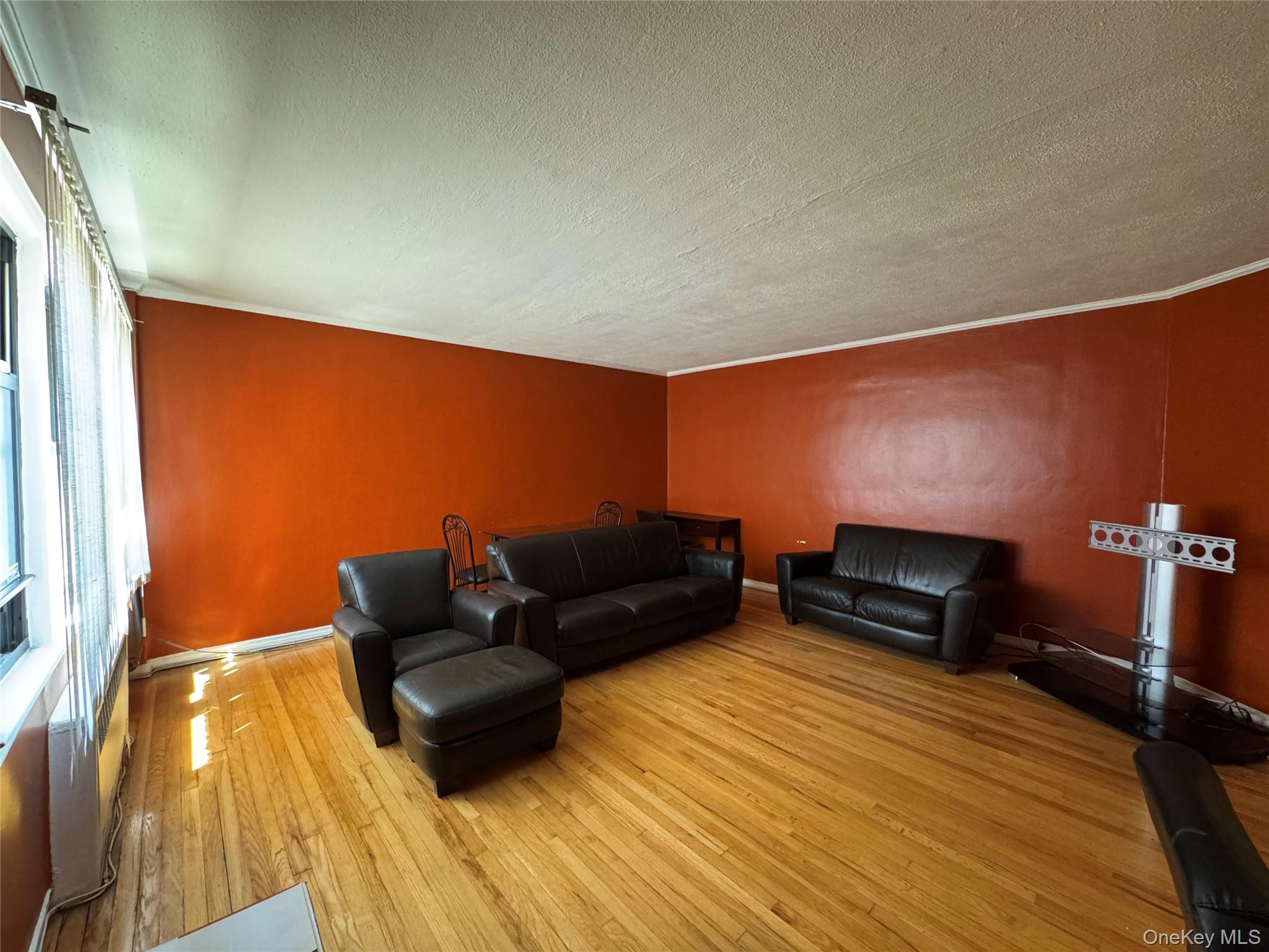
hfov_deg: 102.1
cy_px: 476
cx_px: 634
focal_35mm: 14
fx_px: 513
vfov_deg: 85.7
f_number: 2.2
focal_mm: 2.22
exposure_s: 1/60
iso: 640
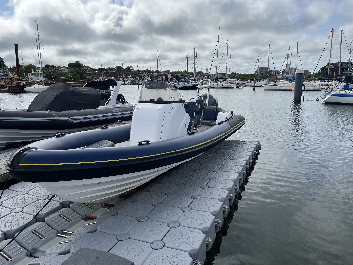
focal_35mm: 26
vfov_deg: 53.1
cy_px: 132
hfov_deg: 67.3
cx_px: 176
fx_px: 265
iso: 50
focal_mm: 5.1
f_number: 1.6
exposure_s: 1/5319
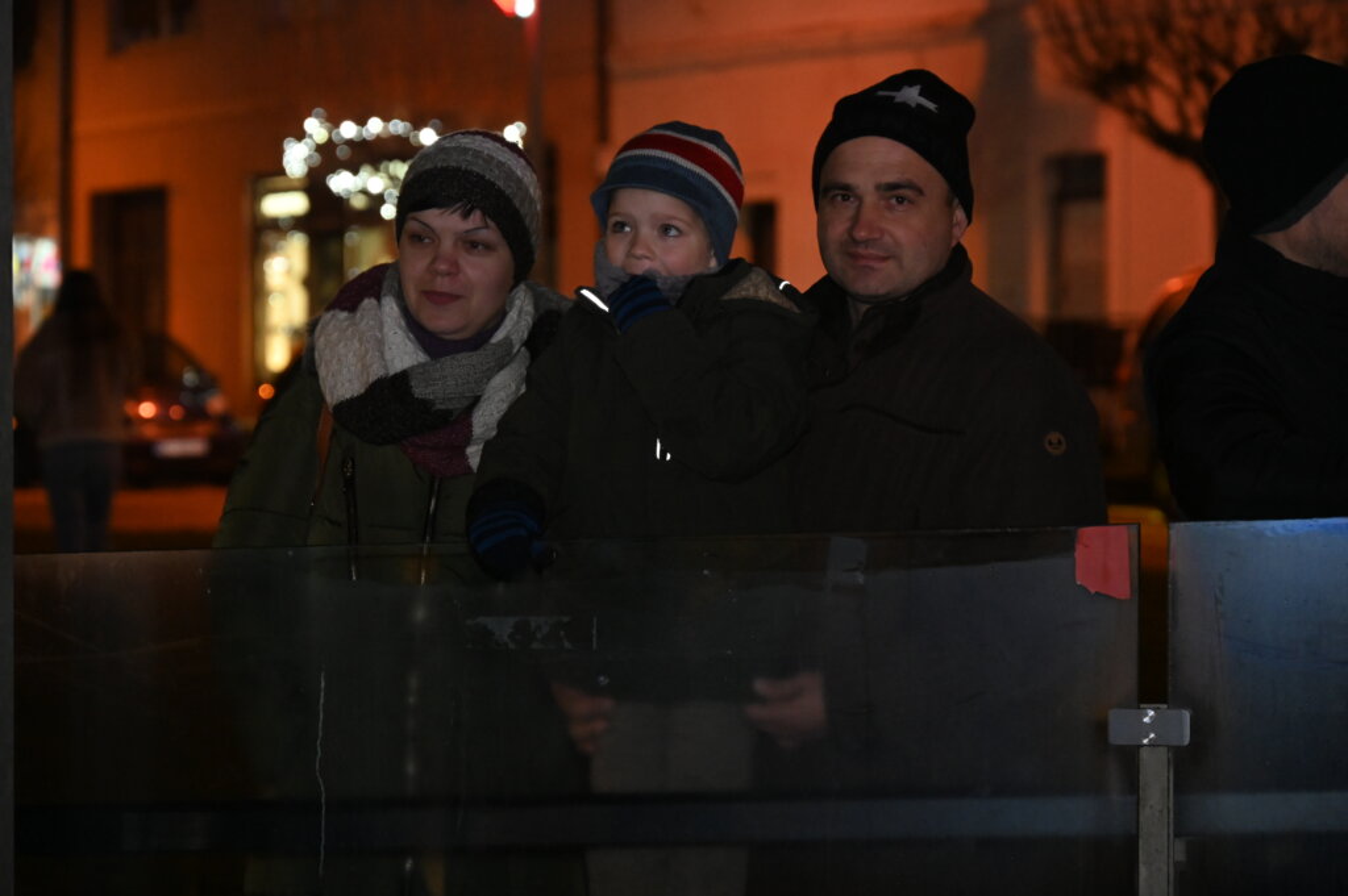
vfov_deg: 10.5
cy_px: 448
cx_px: 674
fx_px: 4864
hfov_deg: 15.8
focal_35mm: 130
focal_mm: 130
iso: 6400
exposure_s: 1/60
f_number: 6.3
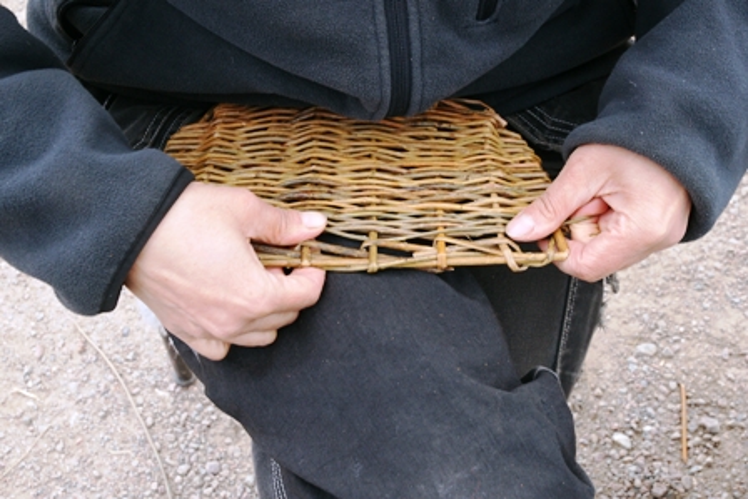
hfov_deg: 38.2
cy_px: 250
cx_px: 374
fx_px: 1081
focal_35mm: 52
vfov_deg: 26.0
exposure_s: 1/80
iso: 200
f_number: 9
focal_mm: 35
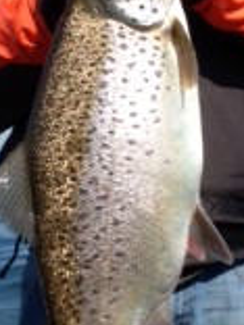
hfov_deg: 16.3
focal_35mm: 90
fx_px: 846
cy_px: 108
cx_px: 192
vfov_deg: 21.7
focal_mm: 4.28
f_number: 2.4
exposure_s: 1/1905
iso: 50
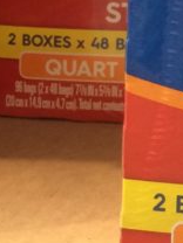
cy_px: -209
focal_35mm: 143
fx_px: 1008
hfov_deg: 9.3
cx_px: 442
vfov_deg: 12.5
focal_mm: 4.15
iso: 125
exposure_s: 1/33
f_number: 2.2
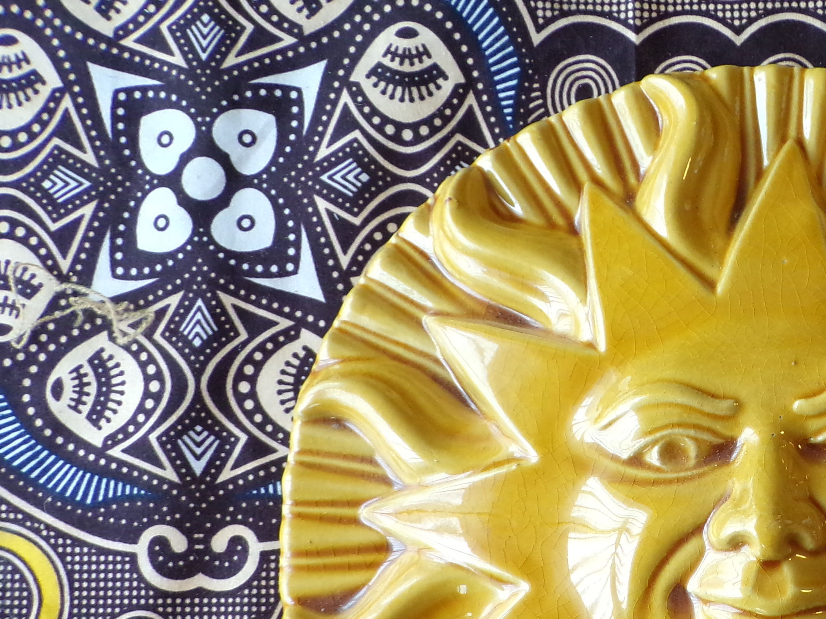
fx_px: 1145
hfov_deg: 36.7
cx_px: 772
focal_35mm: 48
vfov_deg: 29.3
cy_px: 534
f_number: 3
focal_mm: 4.3
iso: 200
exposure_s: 1/26
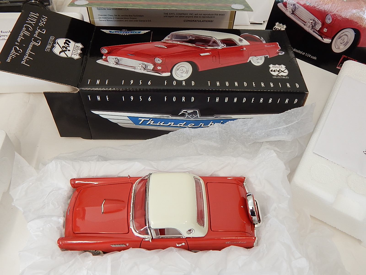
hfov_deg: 58.4
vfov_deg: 45.4
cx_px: 183
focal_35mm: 31
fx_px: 328
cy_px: 138
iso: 140
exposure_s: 1/30
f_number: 3.2
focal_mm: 5.6
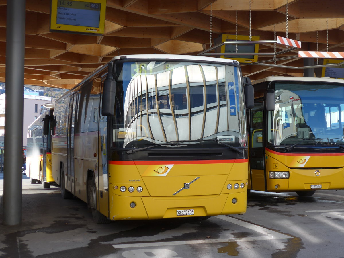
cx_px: 172
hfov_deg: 32.7
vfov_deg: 24.8
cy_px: 129
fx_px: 586
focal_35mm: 59
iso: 80
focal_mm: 12
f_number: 3.5
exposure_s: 1/250
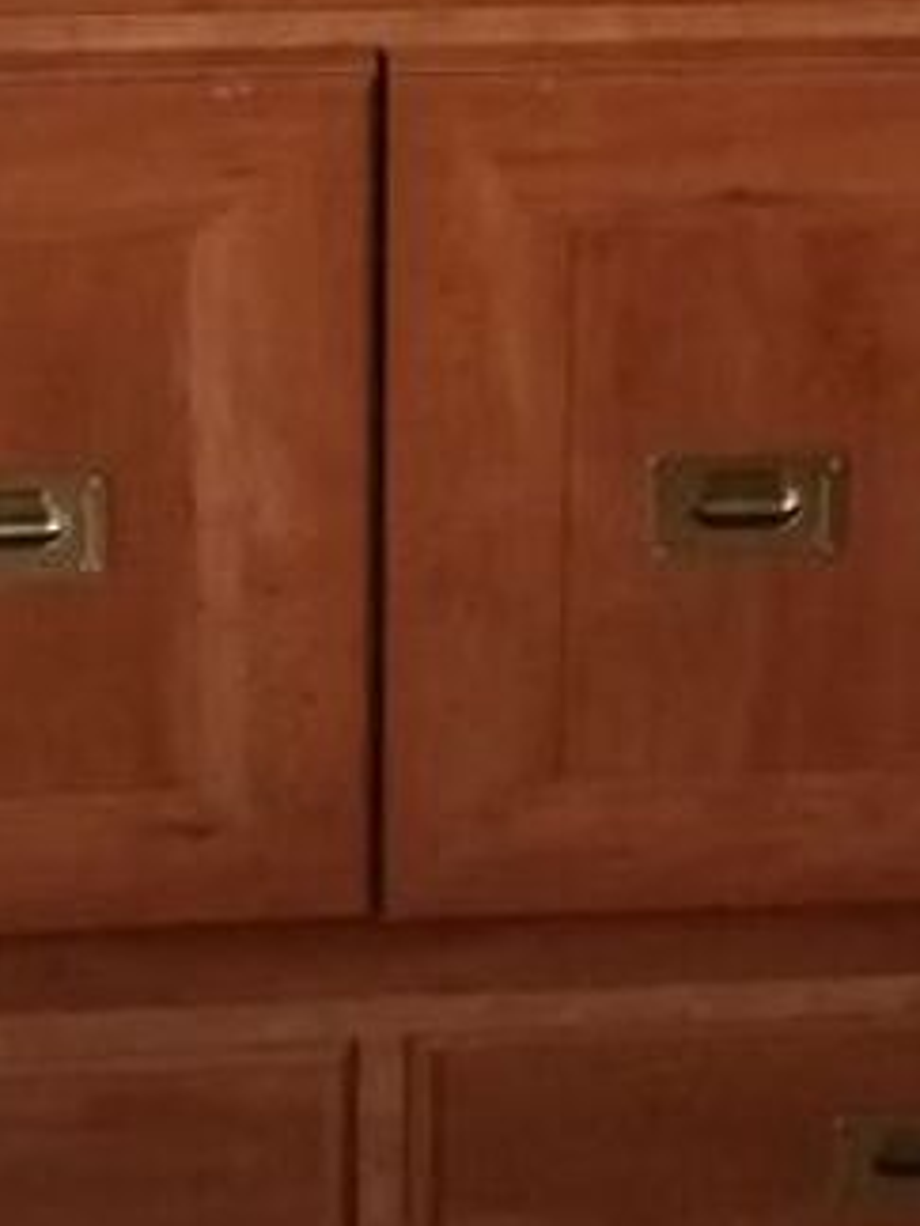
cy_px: -297
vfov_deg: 16.9
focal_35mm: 111
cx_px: 636
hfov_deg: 13.3
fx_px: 3933
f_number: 1.8
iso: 2500
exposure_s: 1/14.3
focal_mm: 5.3
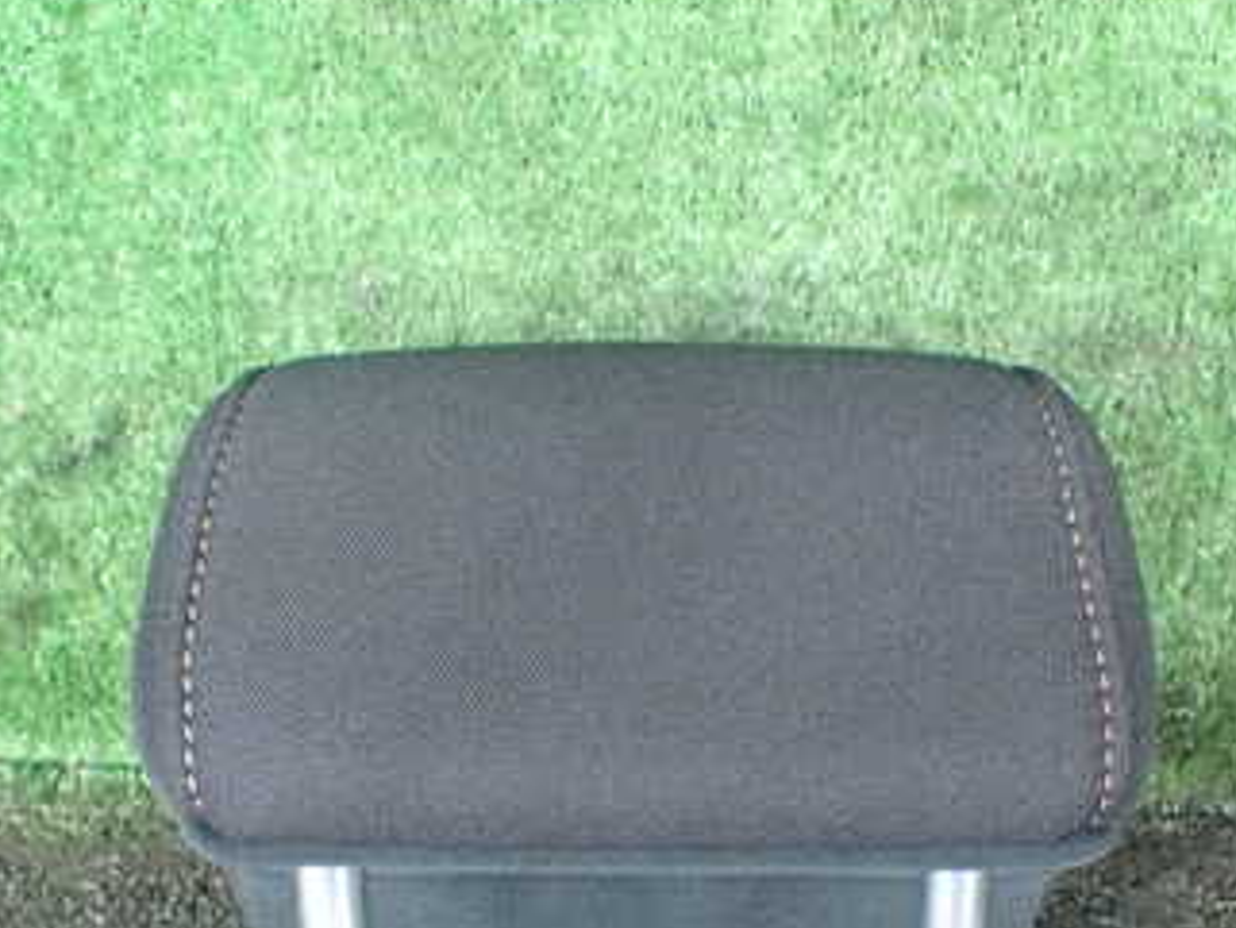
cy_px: 747
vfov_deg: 25.6
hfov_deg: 34.3
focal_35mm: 56
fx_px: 2000
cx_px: 628
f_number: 2.3
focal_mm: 5.4
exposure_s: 1/40
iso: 800
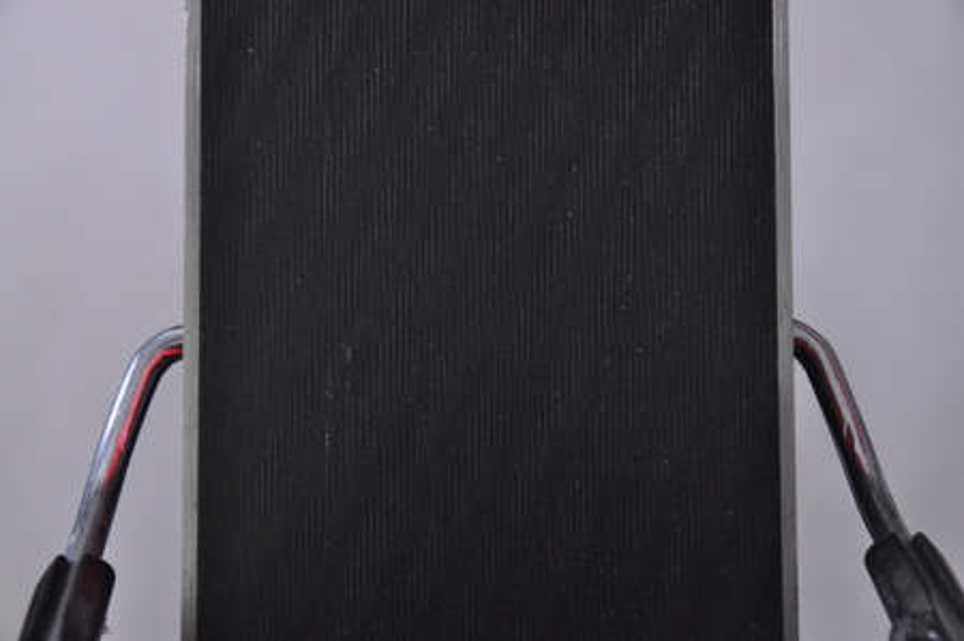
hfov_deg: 13.1
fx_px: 4213
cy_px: 320
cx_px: 482
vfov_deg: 8.7
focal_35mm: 158
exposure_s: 1/125
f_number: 9.5
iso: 3200
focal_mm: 105
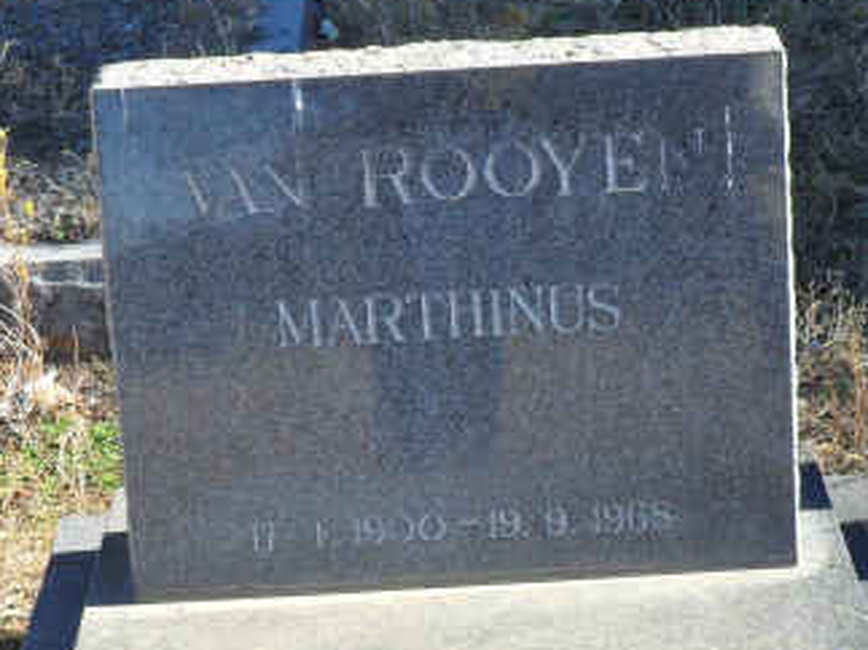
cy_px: 407
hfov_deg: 19.8
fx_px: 2482
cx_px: 497
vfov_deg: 14.9
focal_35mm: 99
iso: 100
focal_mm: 9.3
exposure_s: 1/90
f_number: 5
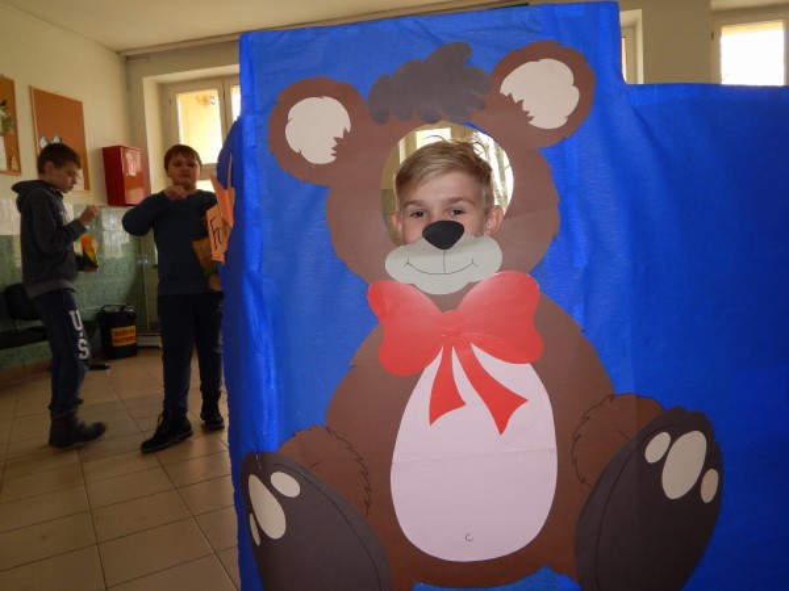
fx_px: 570
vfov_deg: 54.9
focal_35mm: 25
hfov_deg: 69.4
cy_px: 296
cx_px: 394
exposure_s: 1/30
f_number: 3.1
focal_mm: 4.5
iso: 200
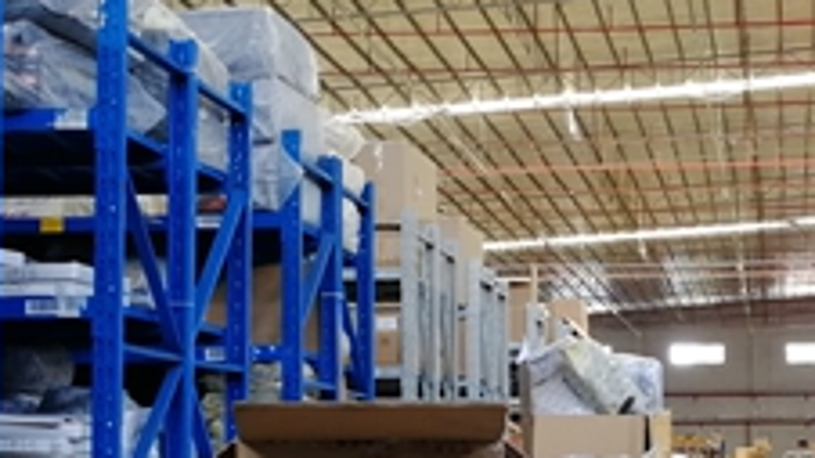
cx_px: 646
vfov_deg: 15.3
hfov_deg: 26.7
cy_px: 397
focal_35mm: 78
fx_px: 1685
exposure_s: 1/50
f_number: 2.2
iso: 160
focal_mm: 3.95
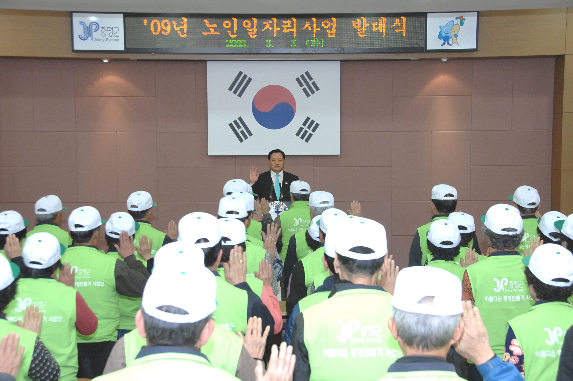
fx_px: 1002
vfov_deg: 21.5
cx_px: 286
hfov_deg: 31.9
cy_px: 190
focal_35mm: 63
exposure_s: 1/60
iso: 800
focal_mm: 42
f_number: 6.7
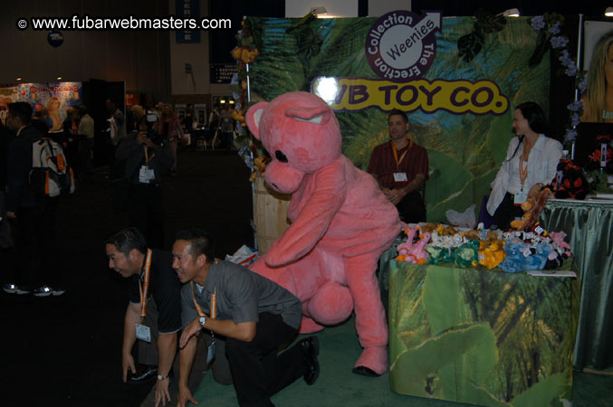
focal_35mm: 36
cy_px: 204
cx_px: 306
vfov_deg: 36.8
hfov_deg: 53.2
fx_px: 612
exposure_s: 1/60
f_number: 5
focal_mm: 24
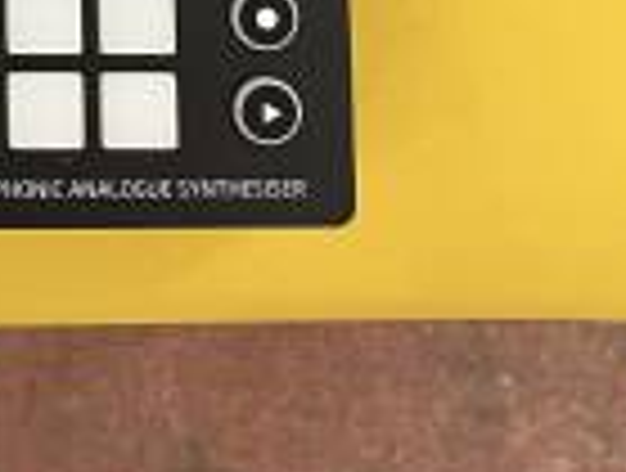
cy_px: -243
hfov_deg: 18.9
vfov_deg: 14.3
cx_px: -162
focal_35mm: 97
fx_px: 1759
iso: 200
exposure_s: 1/60
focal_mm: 5.1
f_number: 1.6
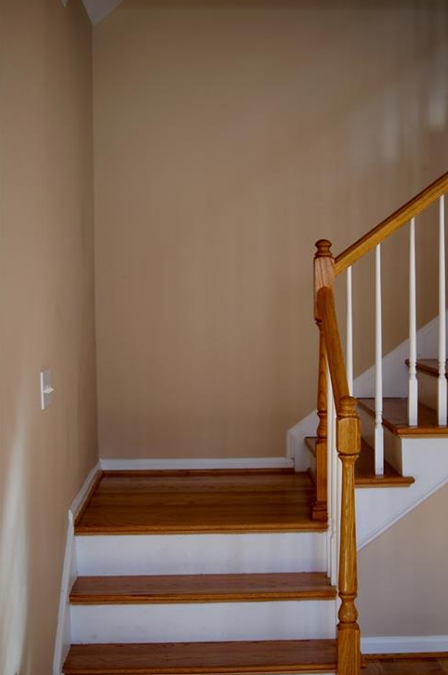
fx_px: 1039
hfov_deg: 24.3
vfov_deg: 36.0
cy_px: 350
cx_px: 234
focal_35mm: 56
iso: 100
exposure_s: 1/60
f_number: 2
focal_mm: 35
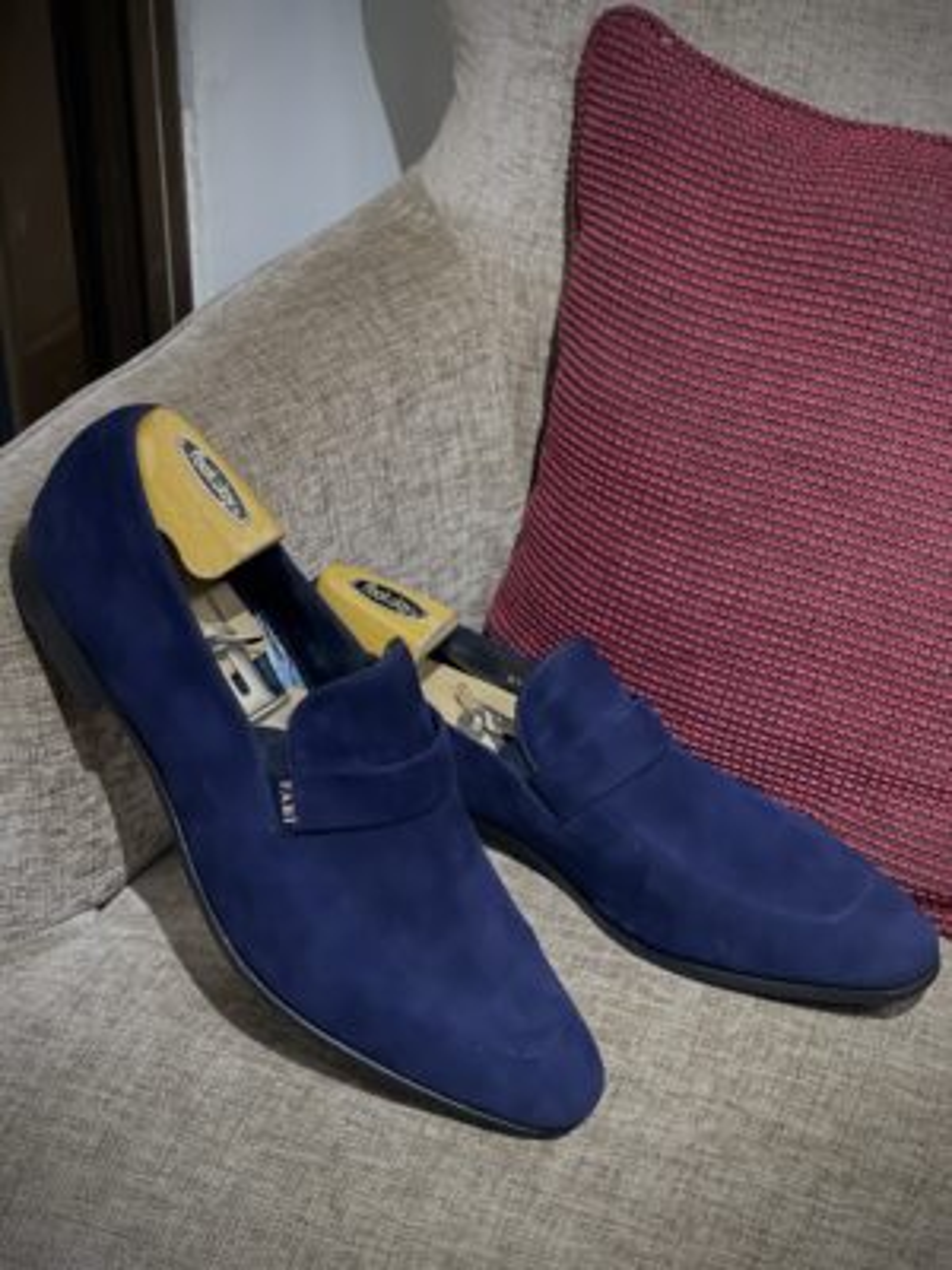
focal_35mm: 64
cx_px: 476
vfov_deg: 30.3
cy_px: 635
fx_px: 2347
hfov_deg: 22.9
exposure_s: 1/33
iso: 250
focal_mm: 7.5
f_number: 2.2
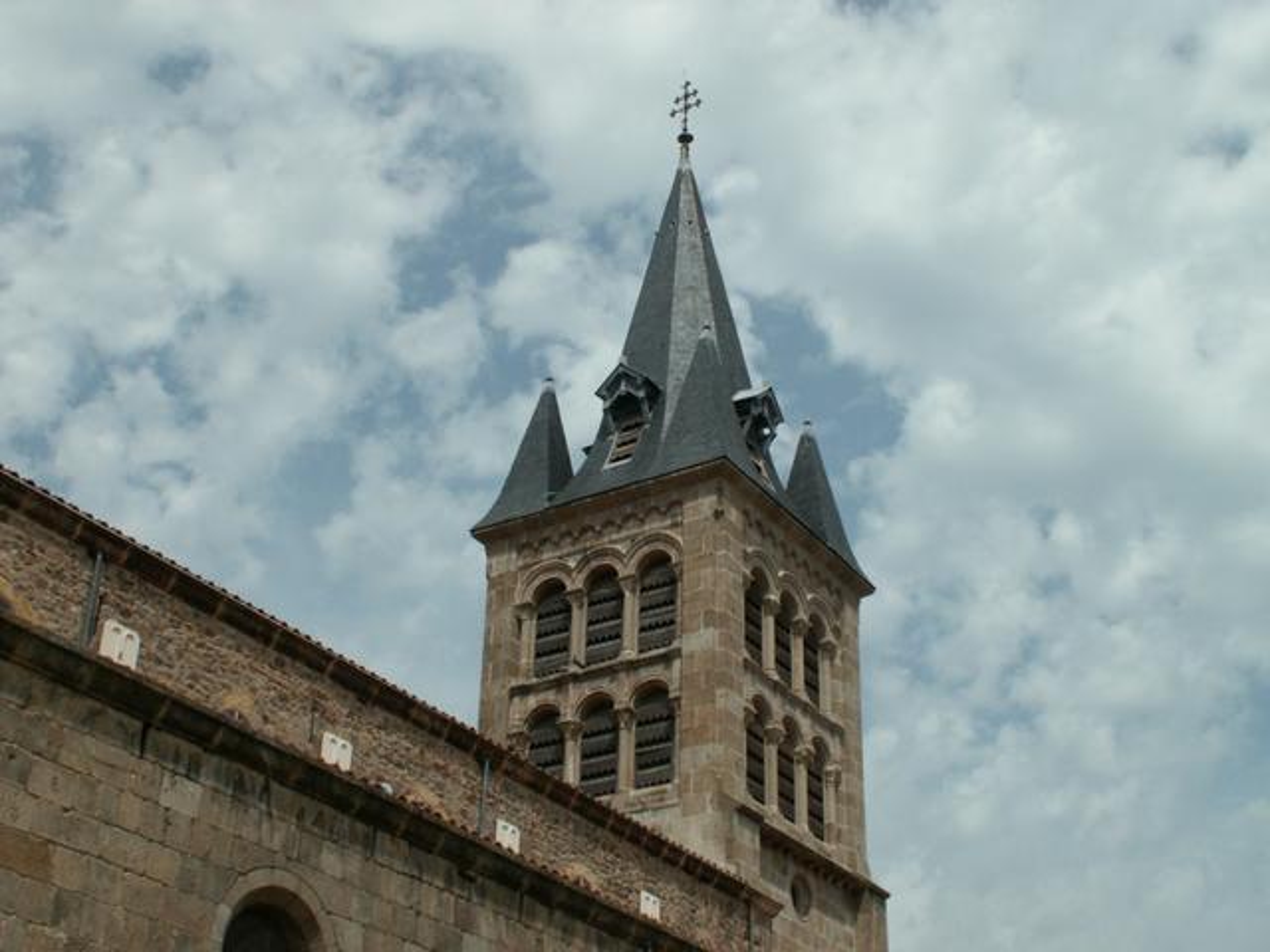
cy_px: 476
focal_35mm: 48
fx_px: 1761
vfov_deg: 30.3
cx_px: 635
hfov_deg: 39.7
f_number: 8
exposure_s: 1/320
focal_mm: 8.01
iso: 50
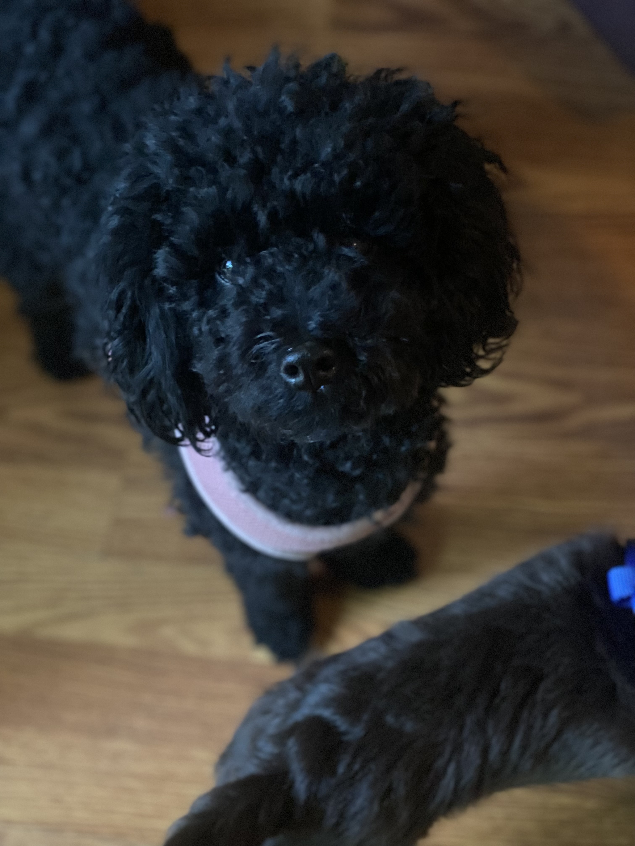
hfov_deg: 28.0
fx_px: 1272
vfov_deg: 36.8
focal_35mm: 52
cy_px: 423
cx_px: 318
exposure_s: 1/15
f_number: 2
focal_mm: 6
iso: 1250
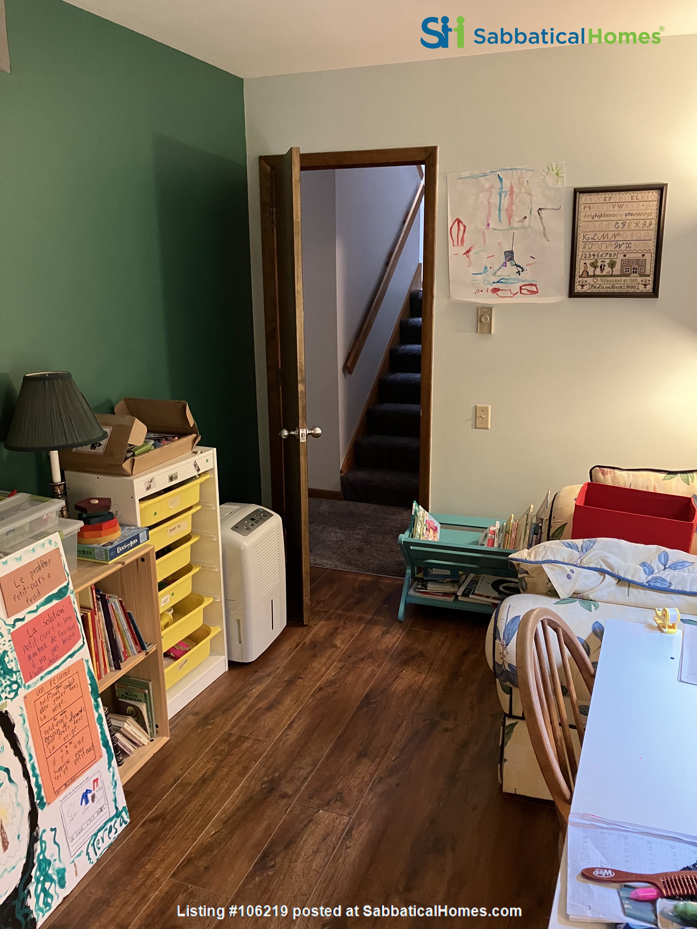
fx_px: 752
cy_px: 464
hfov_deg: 49.7
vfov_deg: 63.4
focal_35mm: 28
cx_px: 348
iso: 400
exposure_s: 1/30
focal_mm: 3.99
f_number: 1.8
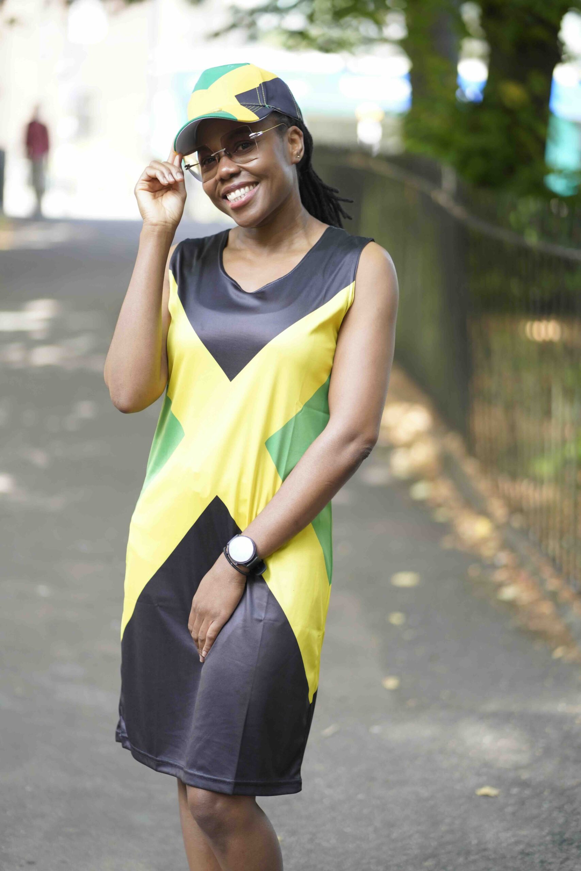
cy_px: 436
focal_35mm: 85
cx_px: 290
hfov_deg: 16.1
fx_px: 2057
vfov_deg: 23.9
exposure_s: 1/1250
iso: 640
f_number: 1.8
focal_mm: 85
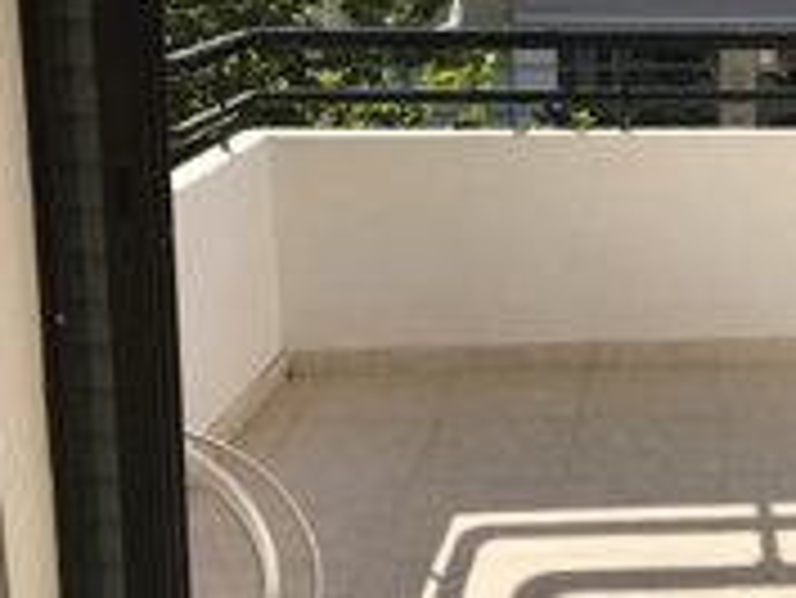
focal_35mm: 57
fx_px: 1312
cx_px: 769
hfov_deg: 31.6
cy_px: 90
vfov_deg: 25.1
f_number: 1.8
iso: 20
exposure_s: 1/2037
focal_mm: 3.99
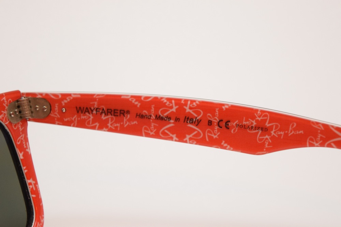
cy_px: 114
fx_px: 782
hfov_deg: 24.6
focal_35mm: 82
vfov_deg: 16.6
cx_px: 170
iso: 2000
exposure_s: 1/60
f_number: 5.6
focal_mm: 55
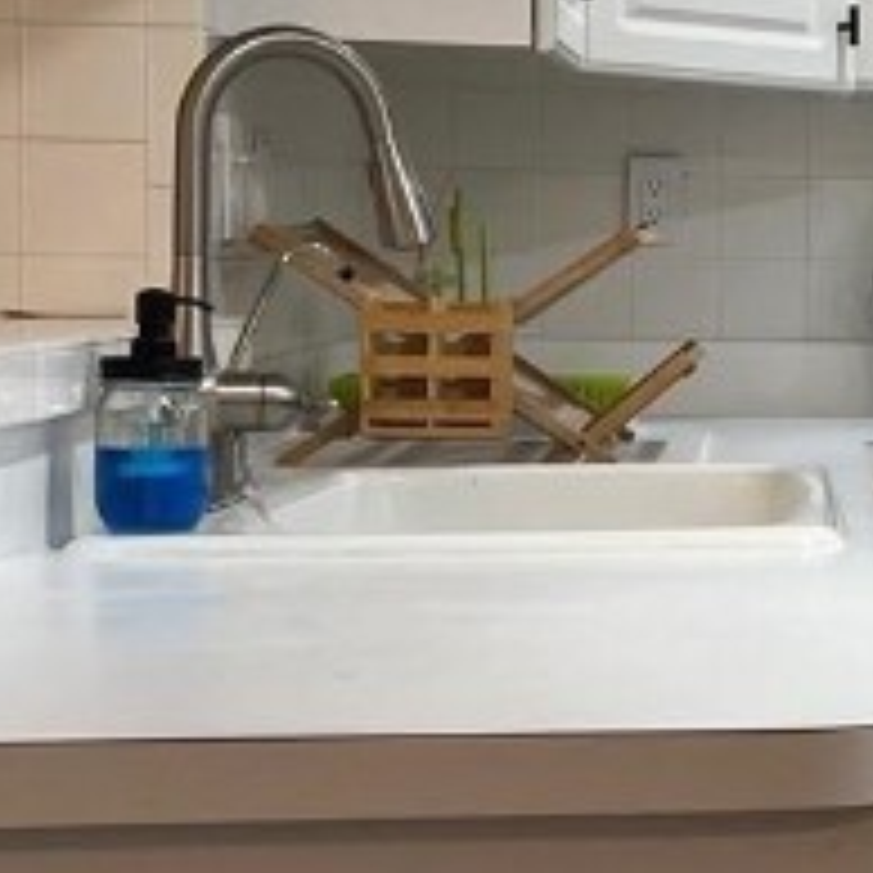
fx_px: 3452
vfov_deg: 14.4
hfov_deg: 12.7
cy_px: 387
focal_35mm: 121
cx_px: 1701
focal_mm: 5.7
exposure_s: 1/120
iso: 100
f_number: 1.5
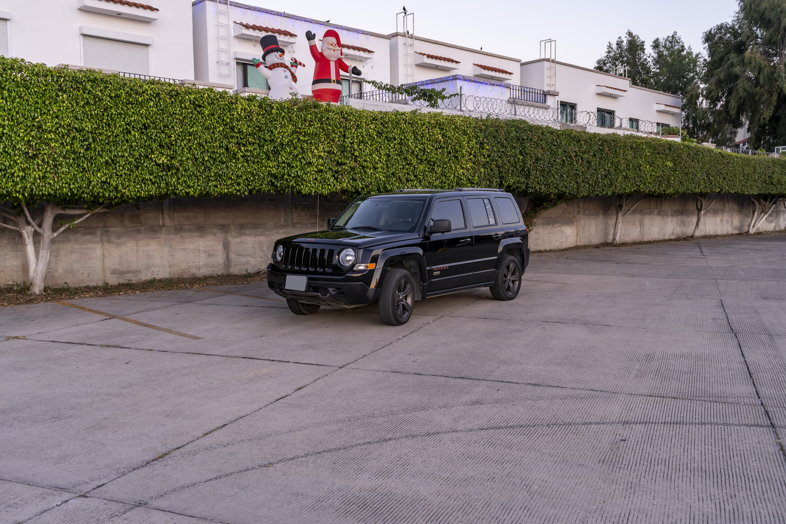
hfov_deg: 58.7
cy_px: 262
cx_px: 393
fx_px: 699
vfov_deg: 41.1
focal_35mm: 32
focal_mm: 32
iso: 400
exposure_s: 1/160
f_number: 4.5
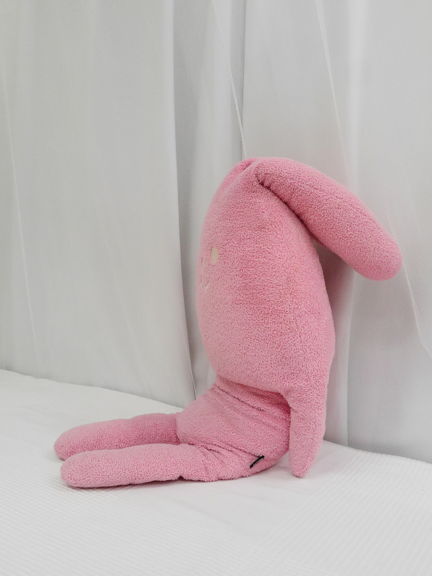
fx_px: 566
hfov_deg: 41.8
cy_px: 288
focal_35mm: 34
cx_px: 216
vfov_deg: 54.0
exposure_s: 1/100
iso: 2500
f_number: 7.1
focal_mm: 17
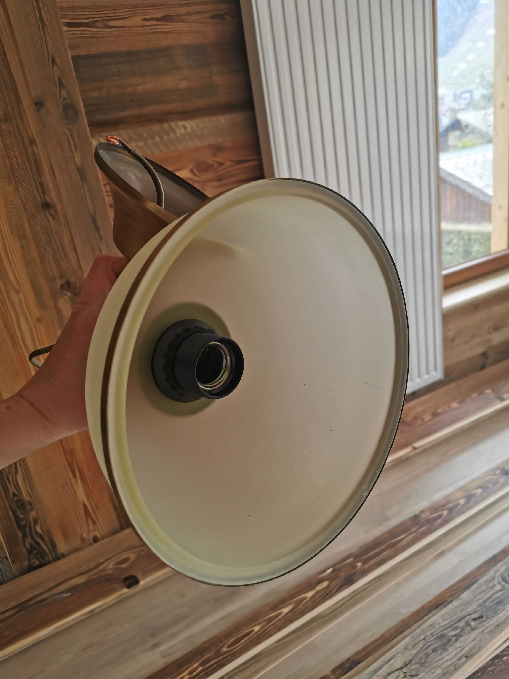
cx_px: 254
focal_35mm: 27
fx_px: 529
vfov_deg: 65.3
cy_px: 340
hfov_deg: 51.4
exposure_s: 1/185
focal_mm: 5.58
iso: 50
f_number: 1.8
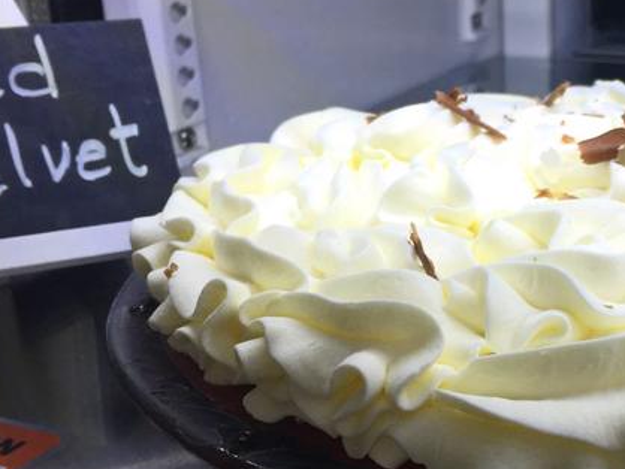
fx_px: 1283
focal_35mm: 71
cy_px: 293
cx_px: 514
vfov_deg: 20.7
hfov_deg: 26.8
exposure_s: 1/120
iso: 40
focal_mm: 4.15
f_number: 2.2
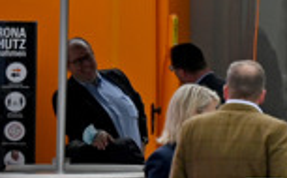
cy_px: -216
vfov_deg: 1.4
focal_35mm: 956
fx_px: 7464
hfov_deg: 2.2
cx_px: 921
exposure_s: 1/2000
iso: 200
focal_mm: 140
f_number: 2.8
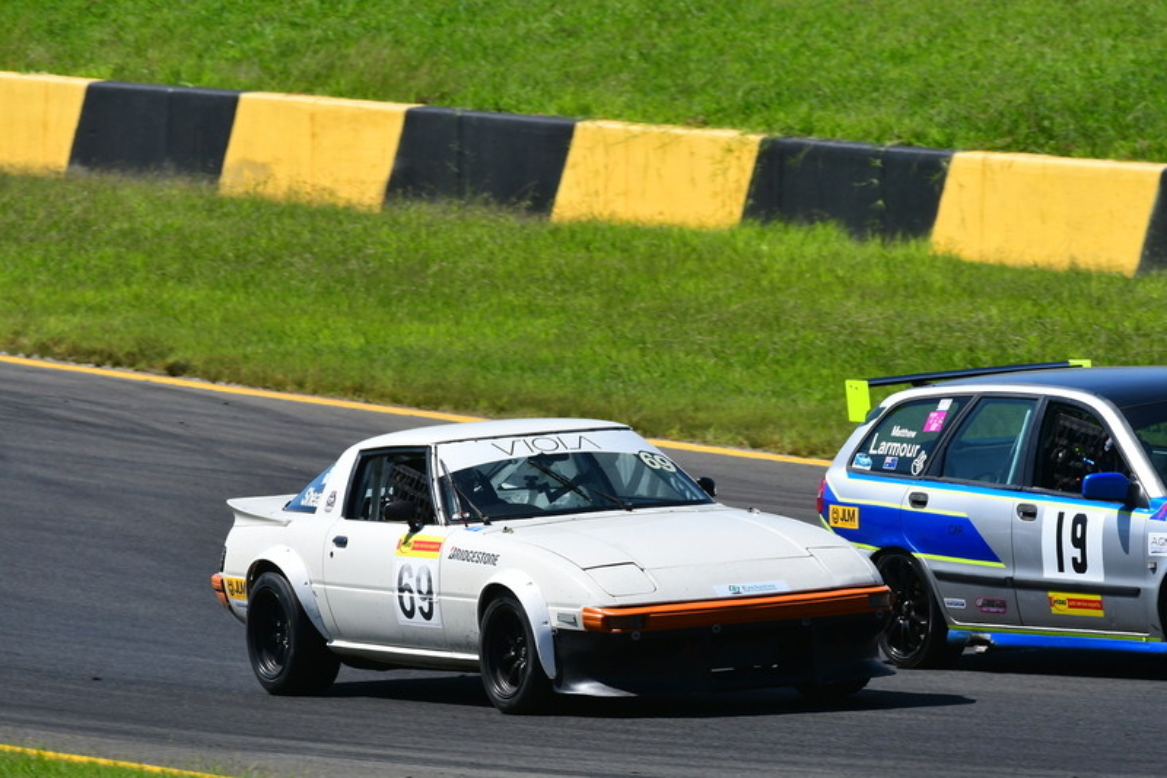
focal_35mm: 540
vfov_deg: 2.5
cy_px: 389
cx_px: 584
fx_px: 17500
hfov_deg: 3.8
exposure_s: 1/640
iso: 500
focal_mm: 360
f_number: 13
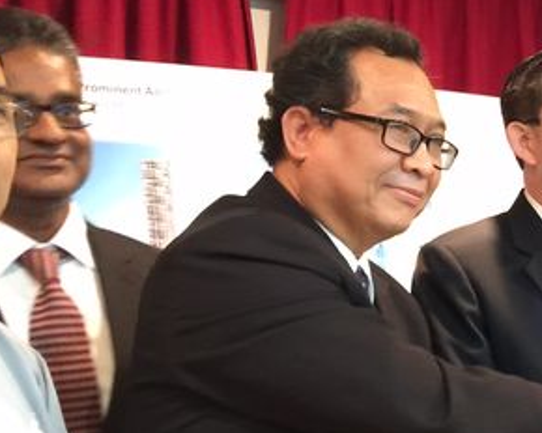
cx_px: 693
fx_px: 1251
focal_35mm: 78
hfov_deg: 22.1
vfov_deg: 19.6
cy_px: 300
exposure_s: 1/4
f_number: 2.2
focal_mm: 4.15
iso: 64
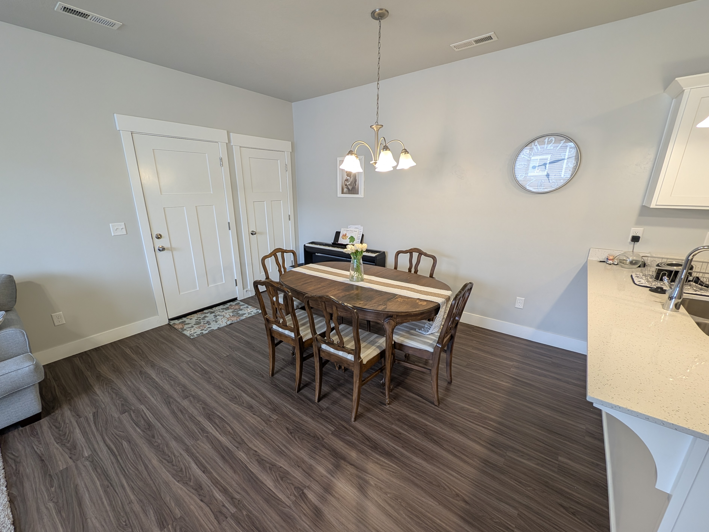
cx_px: 341
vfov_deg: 89.9
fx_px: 266
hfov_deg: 106.1
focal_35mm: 13
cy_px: 276
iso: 64
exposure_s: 1/24
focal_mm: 2.23
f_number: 1.95
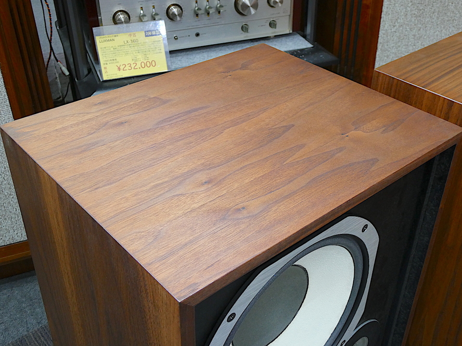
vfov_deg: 36.0
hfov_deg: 46.8
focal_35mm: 40
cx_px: 231
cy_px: 173
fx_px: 534
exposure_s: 1/8
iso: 200
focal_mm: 7.2
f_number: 3.8
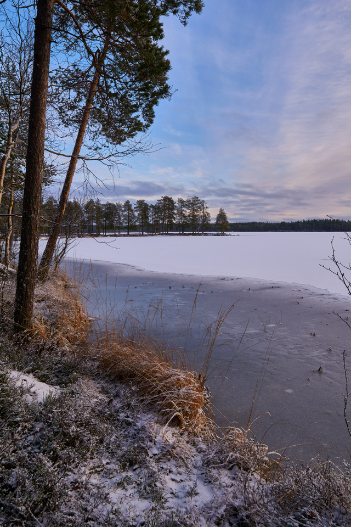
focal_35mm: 24
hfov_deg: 53.1
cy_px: 264
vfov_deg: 73.7
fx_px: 351
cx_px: 176
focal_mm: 16
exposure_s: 1/40
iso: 100
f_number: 9
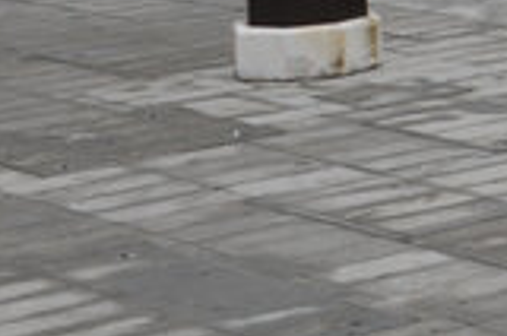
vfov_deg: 5.7
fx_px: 3233
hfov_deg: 7.9
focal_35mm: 230
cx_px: 1451
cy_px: -507
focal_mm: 34
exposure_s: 1/200
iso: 500
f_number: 7.1
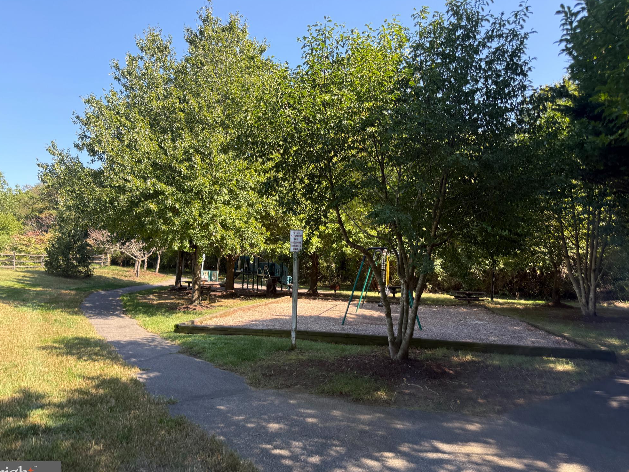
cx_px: 309
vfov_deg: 54.9
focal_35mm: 25
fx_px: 454
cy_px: 242
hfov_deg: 69.4
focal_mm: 6.76
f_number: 1.78
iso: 100
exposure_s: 1/831
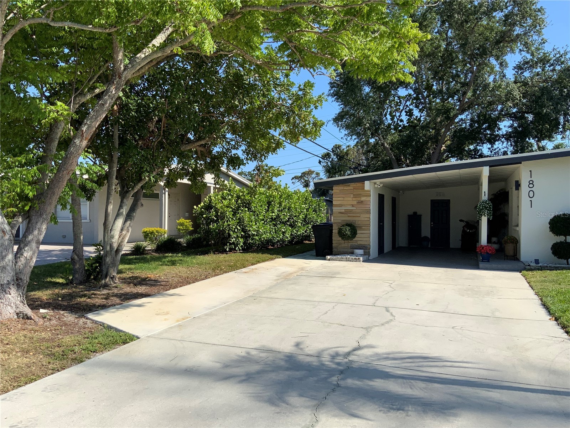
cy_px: 214
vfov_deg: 48.2
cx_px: 285
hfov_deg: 61.7
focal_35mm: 29
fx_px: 478
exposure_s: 1/1848
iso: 16
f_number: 1.8
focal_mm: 3
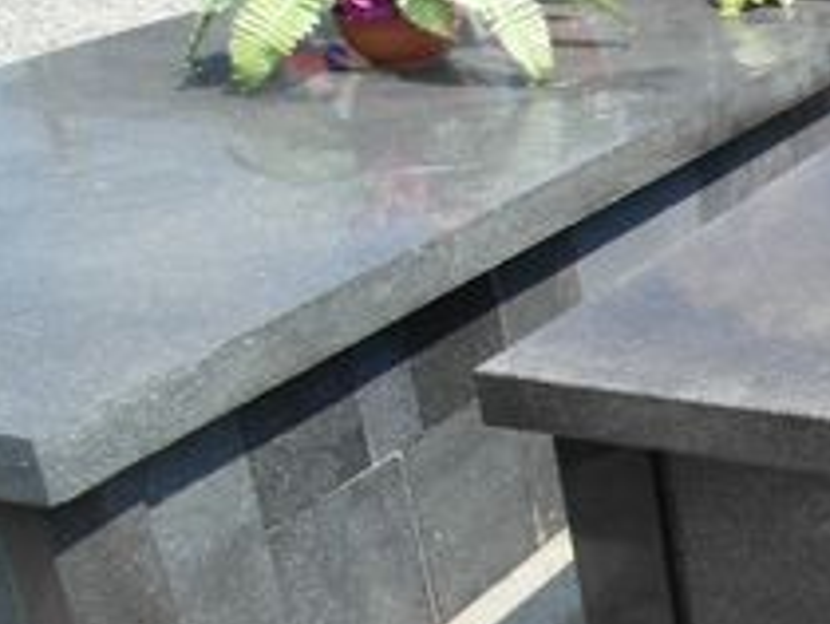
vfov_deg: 20.2
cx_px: 1213
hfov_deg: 22.4
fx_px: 1752
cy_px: 371
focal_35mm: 73
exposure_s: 1/350
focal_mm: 5.2
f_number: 4.4
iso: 80
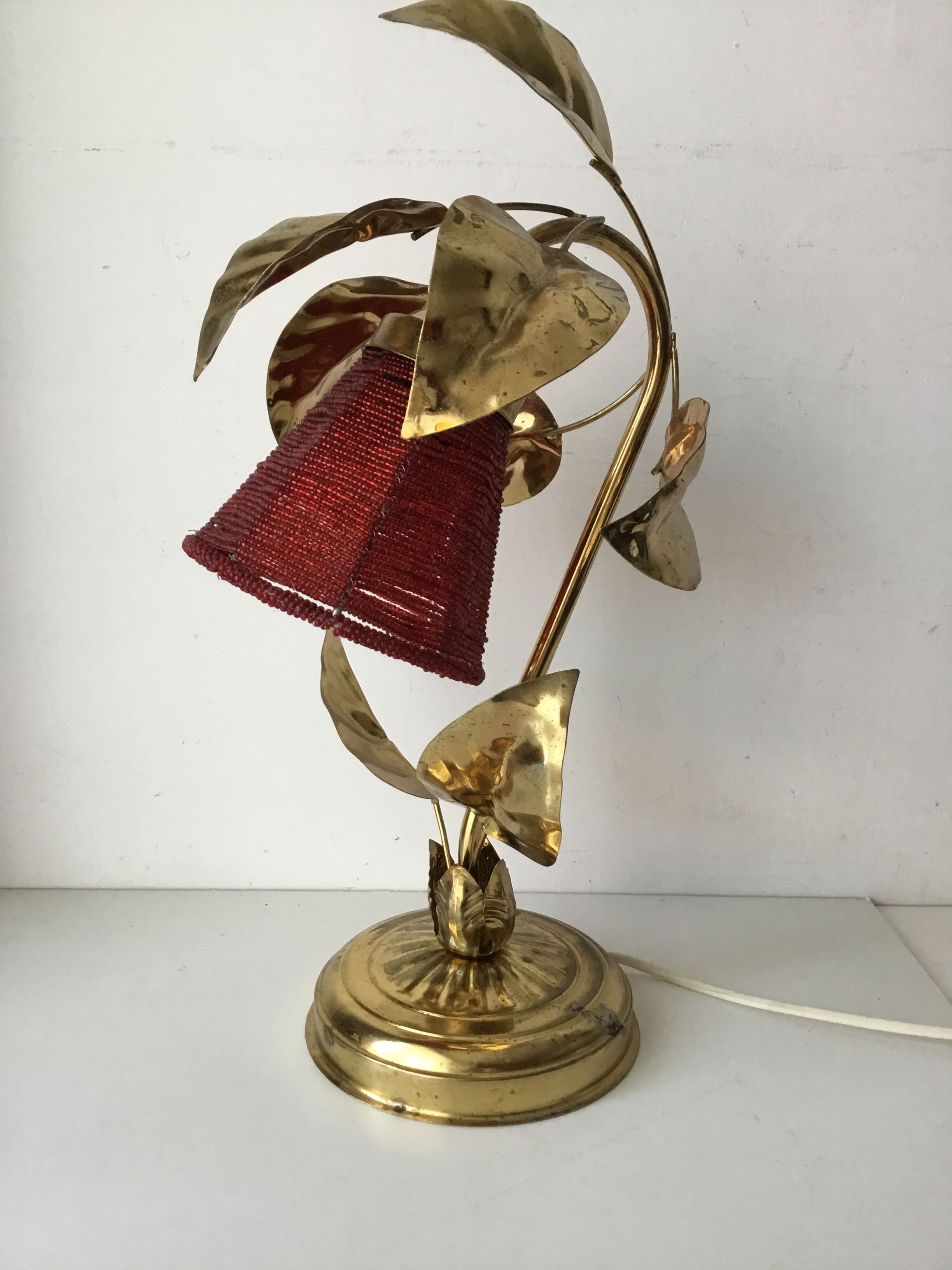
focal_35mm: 31
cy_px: 635
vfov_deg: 58.4
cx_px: 476
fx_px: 1137
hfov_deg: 45.4
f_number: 2.4
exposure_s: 1/33
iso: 50
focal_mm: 3.3
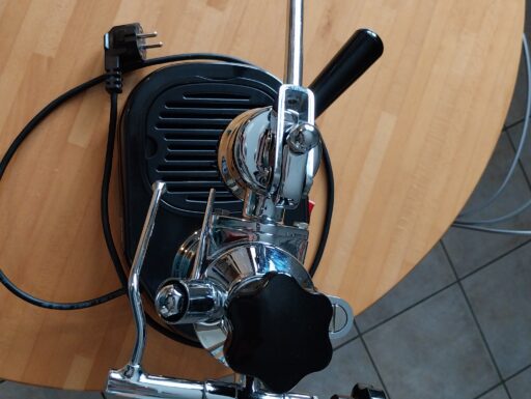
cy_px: 200
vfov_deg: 53.1
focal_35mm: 26
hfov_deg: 67.3
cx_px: 266
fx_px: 399
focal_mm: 4
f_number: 1.8
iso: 500
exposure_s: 1/25
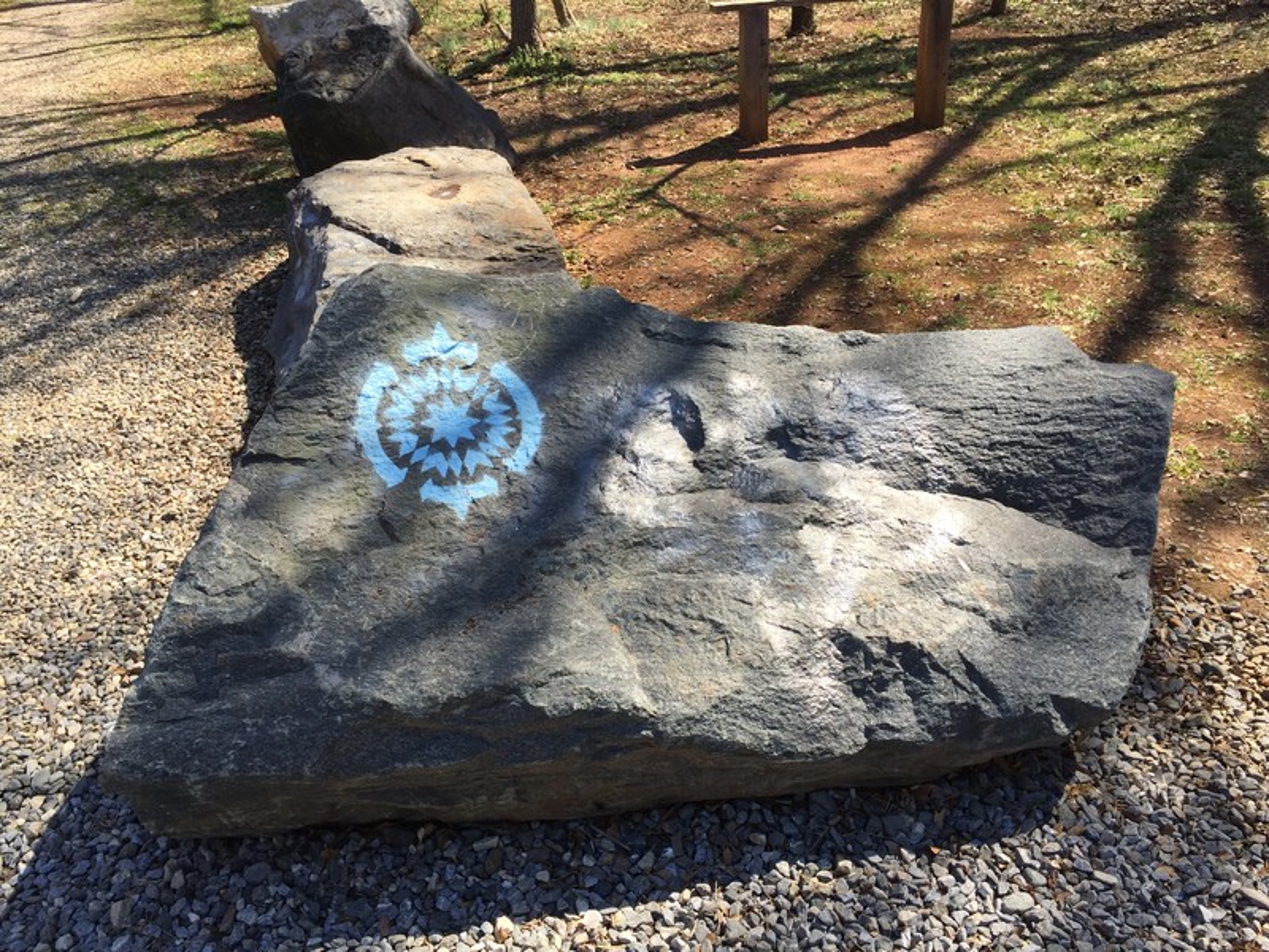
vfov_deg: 48.2
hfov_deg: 61.7
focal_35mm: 29
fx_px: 1063
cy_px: 476
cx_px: 634
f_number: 2.2
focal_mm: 4.15
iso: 32
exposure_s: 1/670
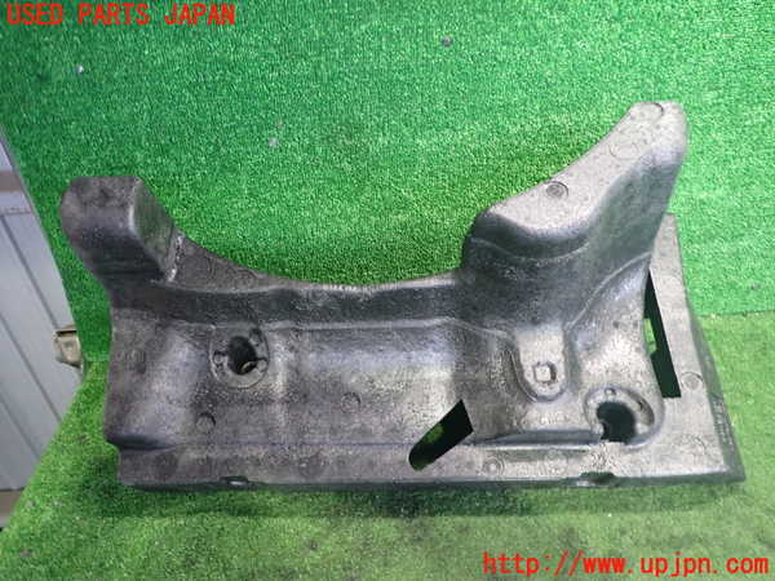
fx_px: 560
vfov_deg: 54.9
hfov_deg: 69.4
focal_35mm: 25
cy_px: 290
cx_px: 388
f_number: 2
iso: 500
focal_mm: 4.5
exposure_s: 1/30
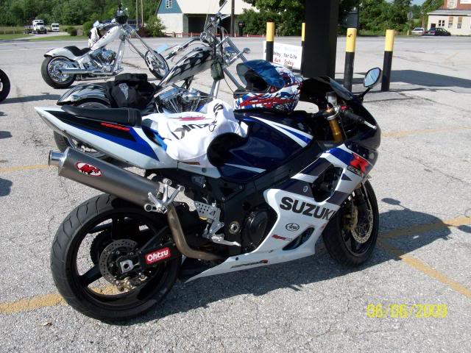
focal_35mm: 34
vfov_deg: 41.8
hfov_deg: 54.0
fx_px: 463
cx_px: 236
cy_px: 176
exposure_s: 1/355
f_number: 5.5
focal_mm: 5.7
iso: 64
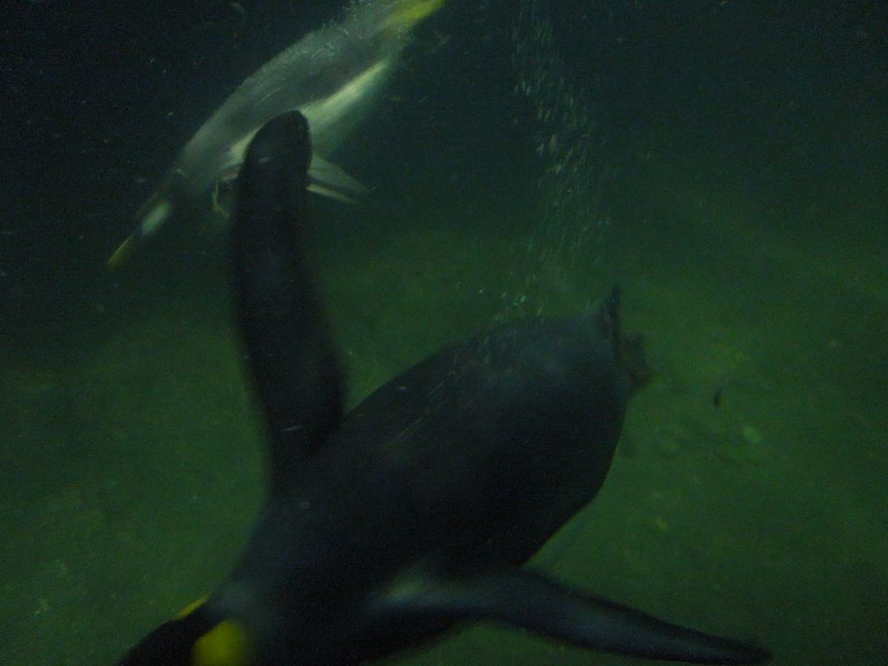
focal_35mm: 25
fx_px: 641
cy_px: 333
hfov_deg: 69.4
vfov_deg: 54.9
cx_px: 444
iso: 1600
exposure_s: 1/30
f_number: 3.3
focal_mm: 4.5
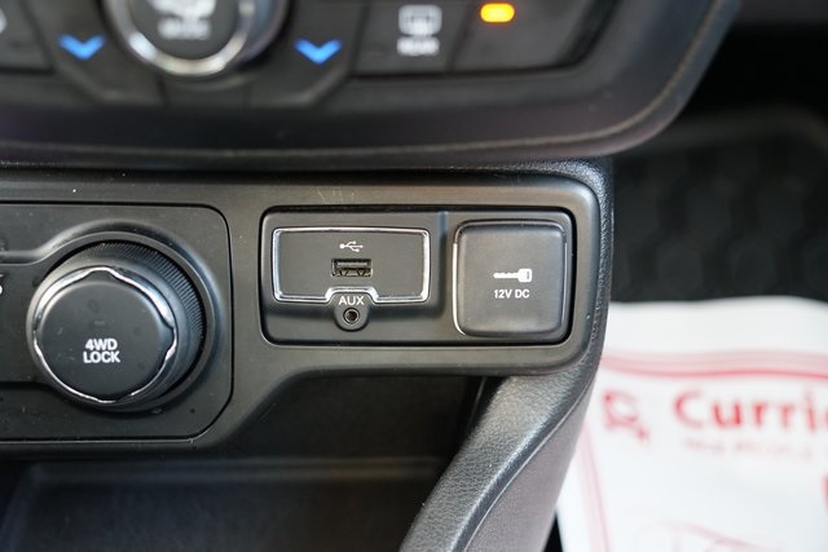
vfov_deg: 34.2
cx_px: 414
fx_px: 897
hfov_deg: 49.5
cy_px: 276
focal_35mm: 39
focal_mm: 39
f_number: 4
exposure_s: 1/60
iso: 1600
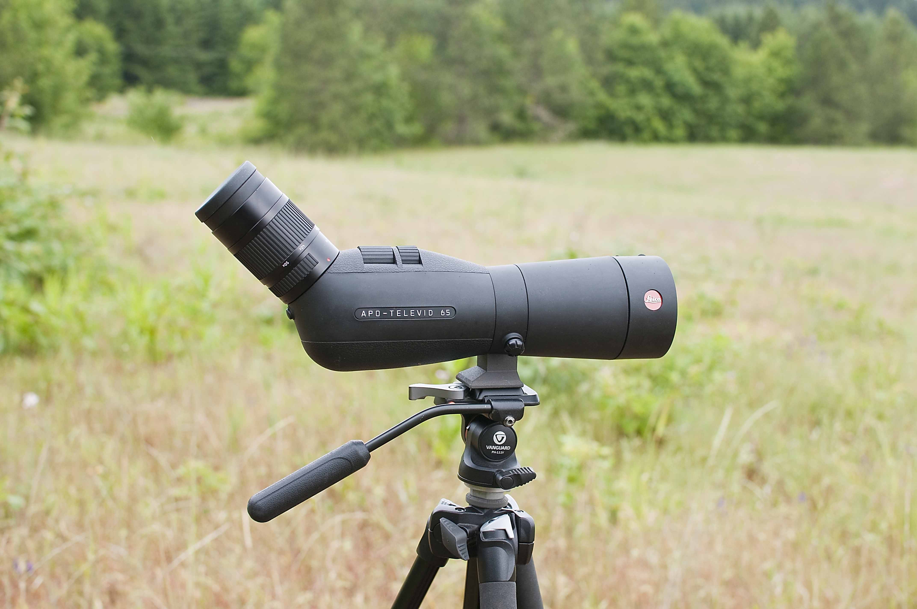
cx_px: 458
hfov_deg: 37.9
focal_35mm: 52
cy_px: 304
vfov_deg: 25.7
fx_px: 1336
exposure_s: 1/400
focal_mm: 35
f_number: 4
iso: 320
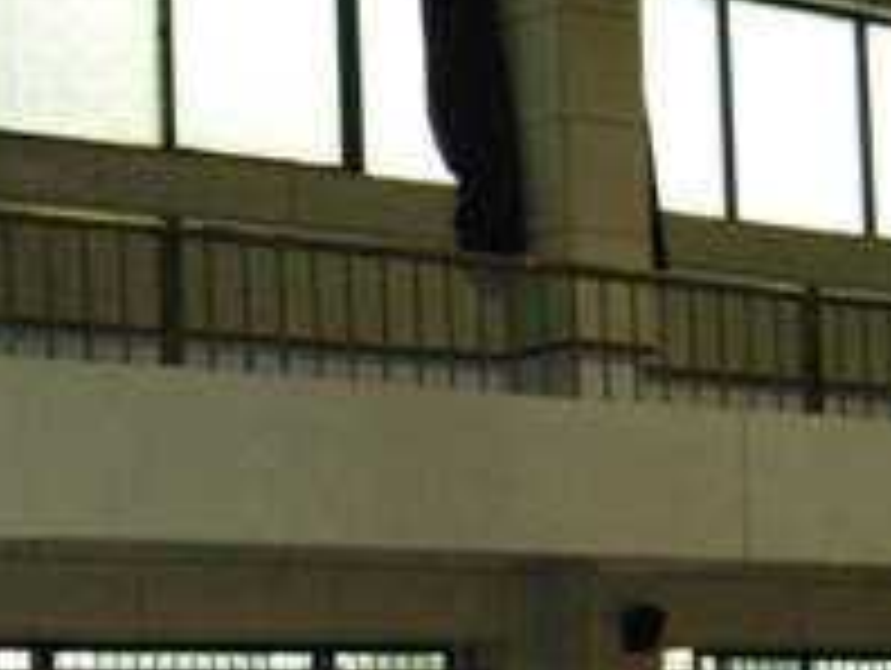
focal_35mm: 127
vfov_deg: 11.5
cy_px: 785
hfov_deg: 15.4
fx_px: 3273
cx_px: 230
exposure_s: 1/181
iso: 200
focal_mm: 7.5
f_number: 2.7
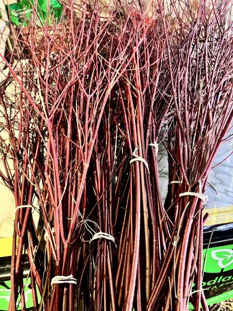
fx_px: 251
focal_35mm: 28
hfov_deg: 49.7
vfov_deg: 63.4
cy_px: 156
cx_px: 116
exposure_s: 1/17
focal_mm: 3.99
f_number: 1.8
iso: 640
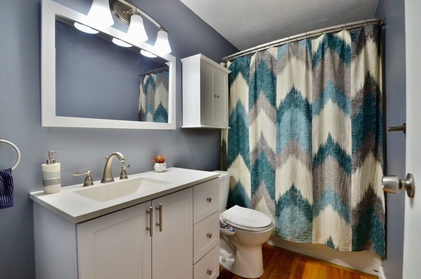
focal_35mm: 16
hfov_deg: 95.1
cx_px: 210
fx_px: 193
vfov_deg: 71.8
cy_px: 140
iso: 1600
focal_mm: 11
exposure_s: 1/60
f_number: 8
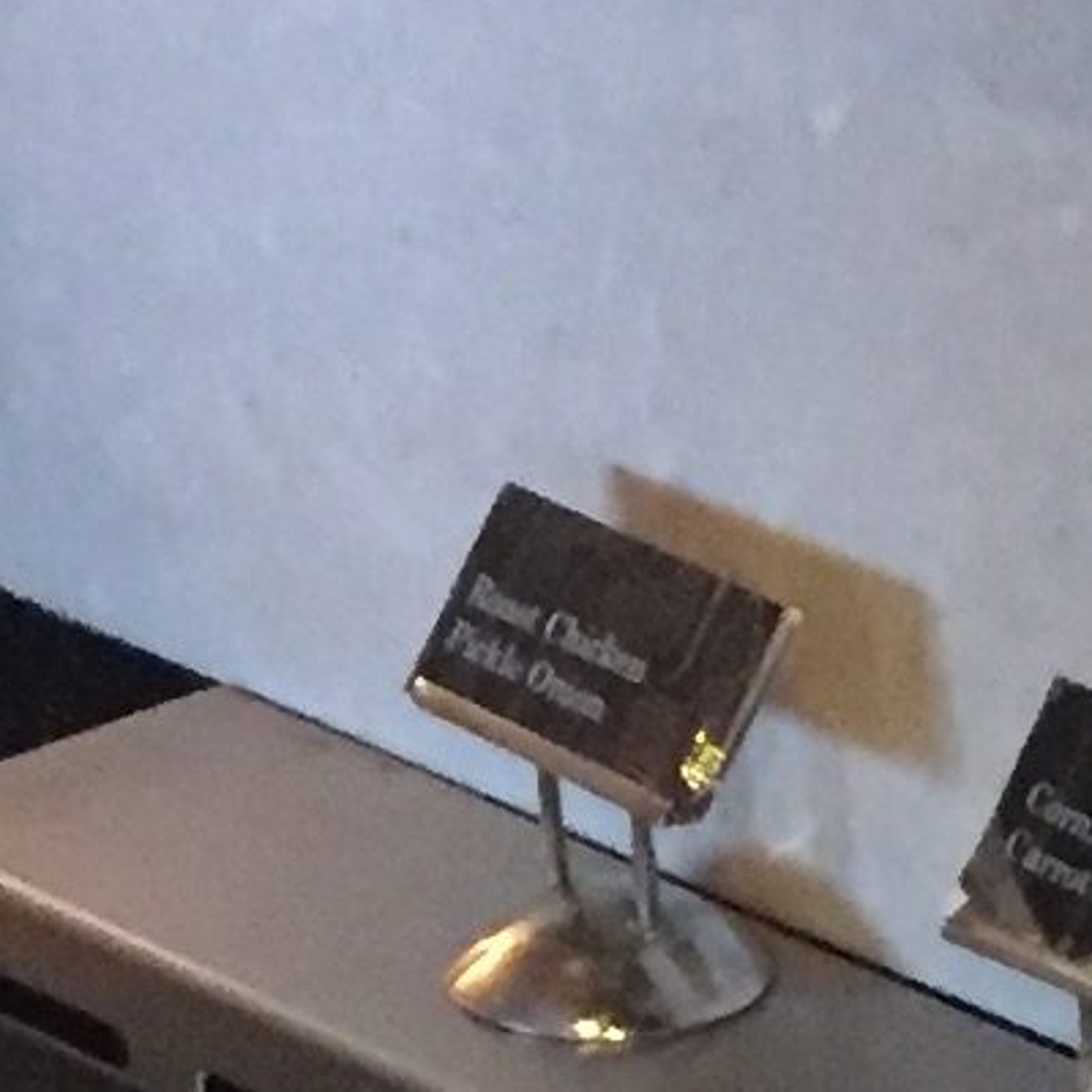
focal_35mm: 209
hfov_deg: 8.1
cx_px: 1824
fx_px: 7459
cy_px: 3150
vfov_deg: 7.5
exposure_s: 1/17
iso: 320
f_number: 2.2
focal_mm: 4.15
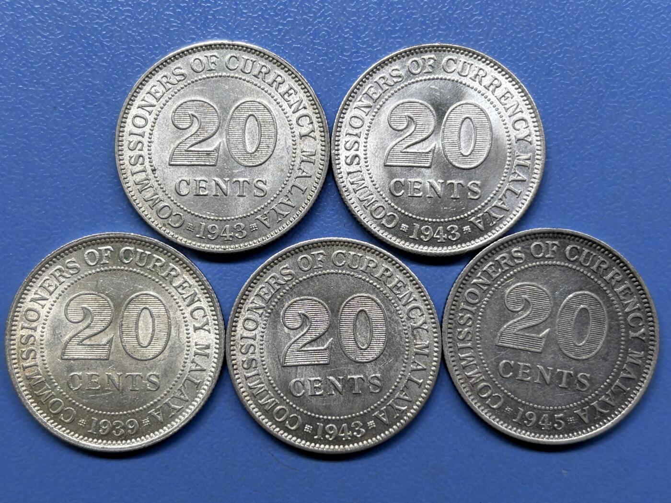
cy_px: 252
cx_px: 336
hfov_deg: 67.3
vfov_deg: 53.1
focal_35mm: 26
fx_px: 504
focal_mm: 5.96
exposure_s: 1/122
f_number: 1.6
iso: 50
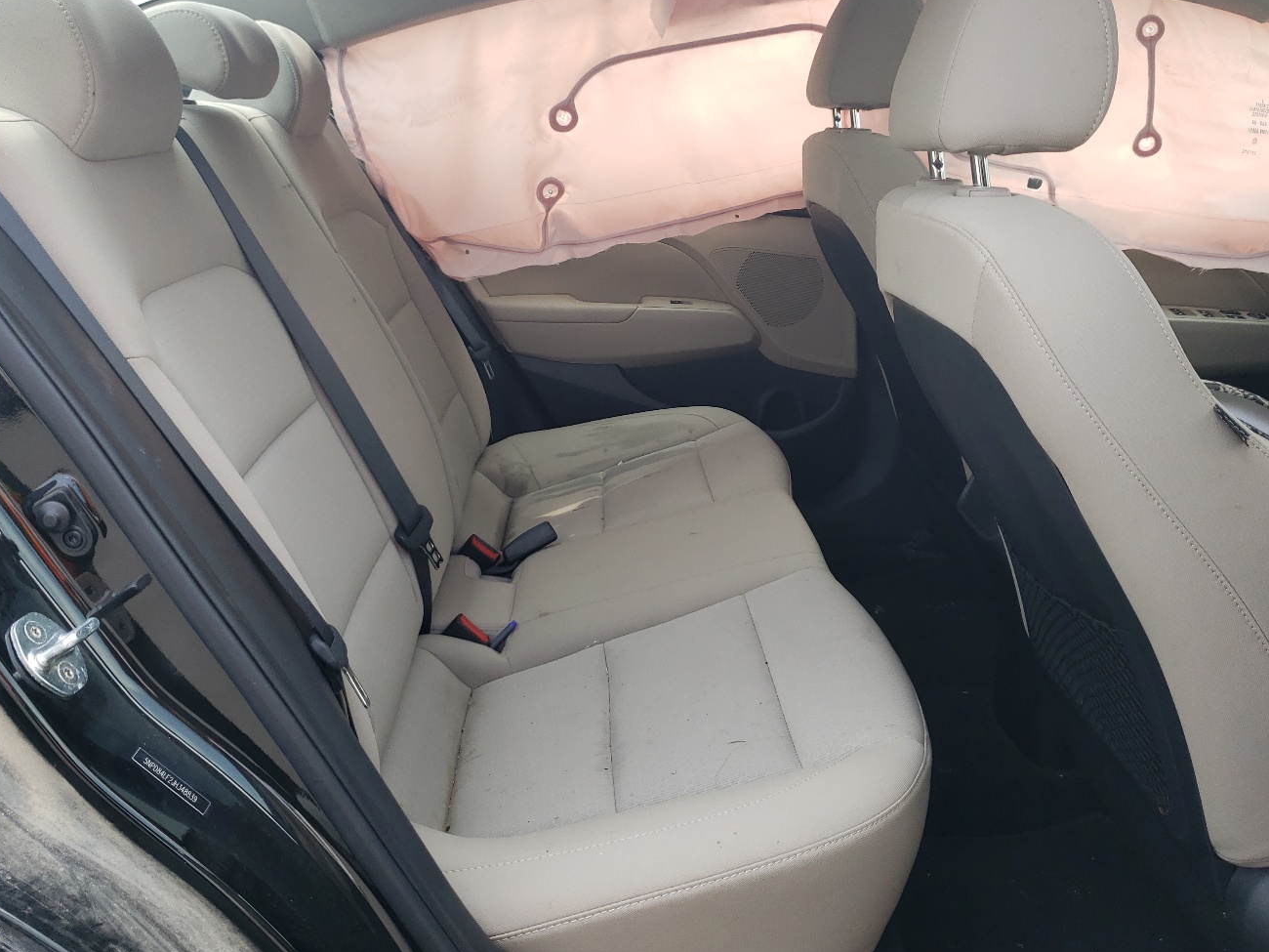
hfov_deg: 56.8
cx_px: 614
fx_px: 1173
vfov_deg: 44.0
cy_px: 409
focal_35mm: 32
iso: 50
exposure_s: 1/435
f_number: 1.5
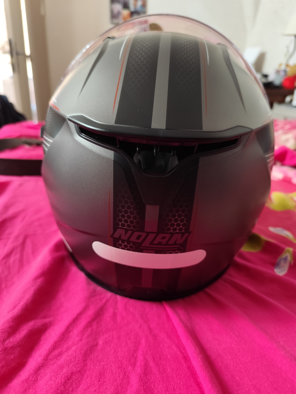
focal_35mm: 23
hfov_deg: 58.9
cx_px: 148
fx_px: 262
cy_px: 197
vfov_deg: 73.9
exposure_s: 1/33.3
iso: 800
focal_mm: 6.19
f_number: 1.65
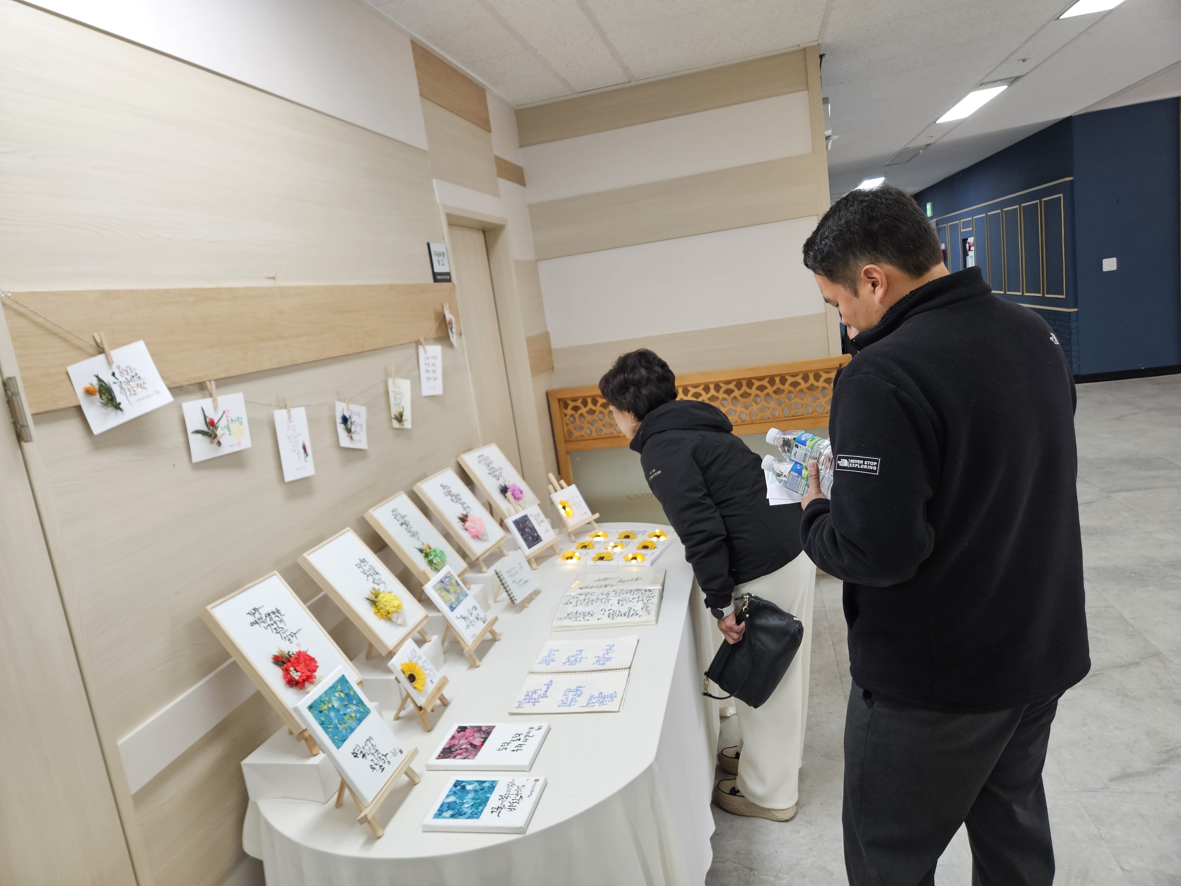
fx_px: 785
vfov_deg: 58.9
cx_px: 590
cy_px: 443
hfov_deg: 73.9
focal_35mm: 23
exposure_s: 1/120
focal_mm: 5.4
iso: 160
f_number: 1.8
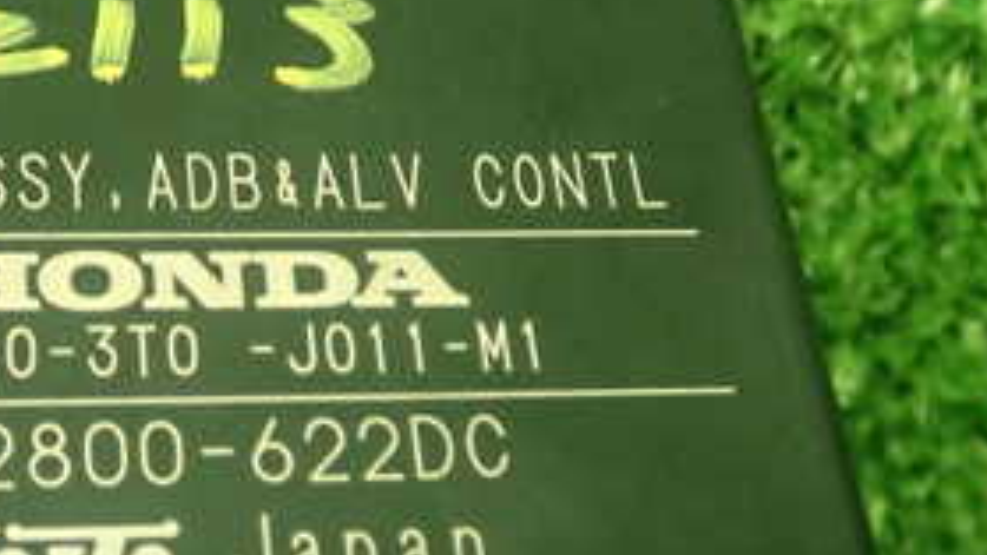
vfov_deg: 16.1
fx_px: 1963
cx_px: 276
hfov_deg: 27.9
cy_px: 315
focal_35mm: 75
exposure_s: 1/30
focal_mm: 5.79
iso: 400
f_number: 2.4
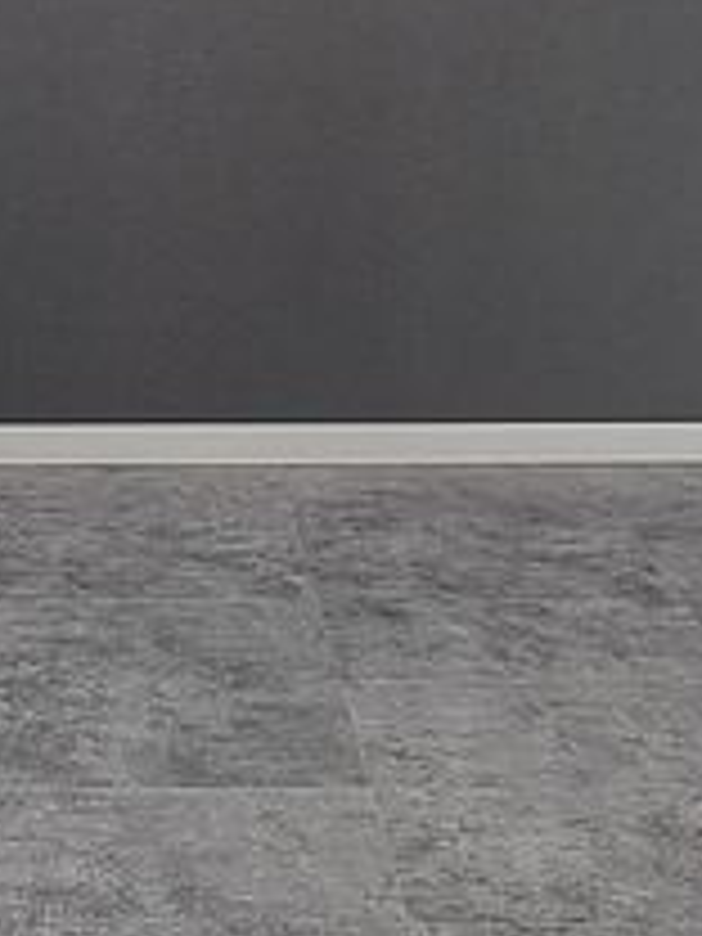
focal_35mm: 60
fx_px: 1622
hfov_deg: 23.9
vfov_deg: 31.4
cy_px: 194
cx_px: 108
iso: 64
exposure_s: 1/50
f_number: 2.2
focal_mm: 1.74
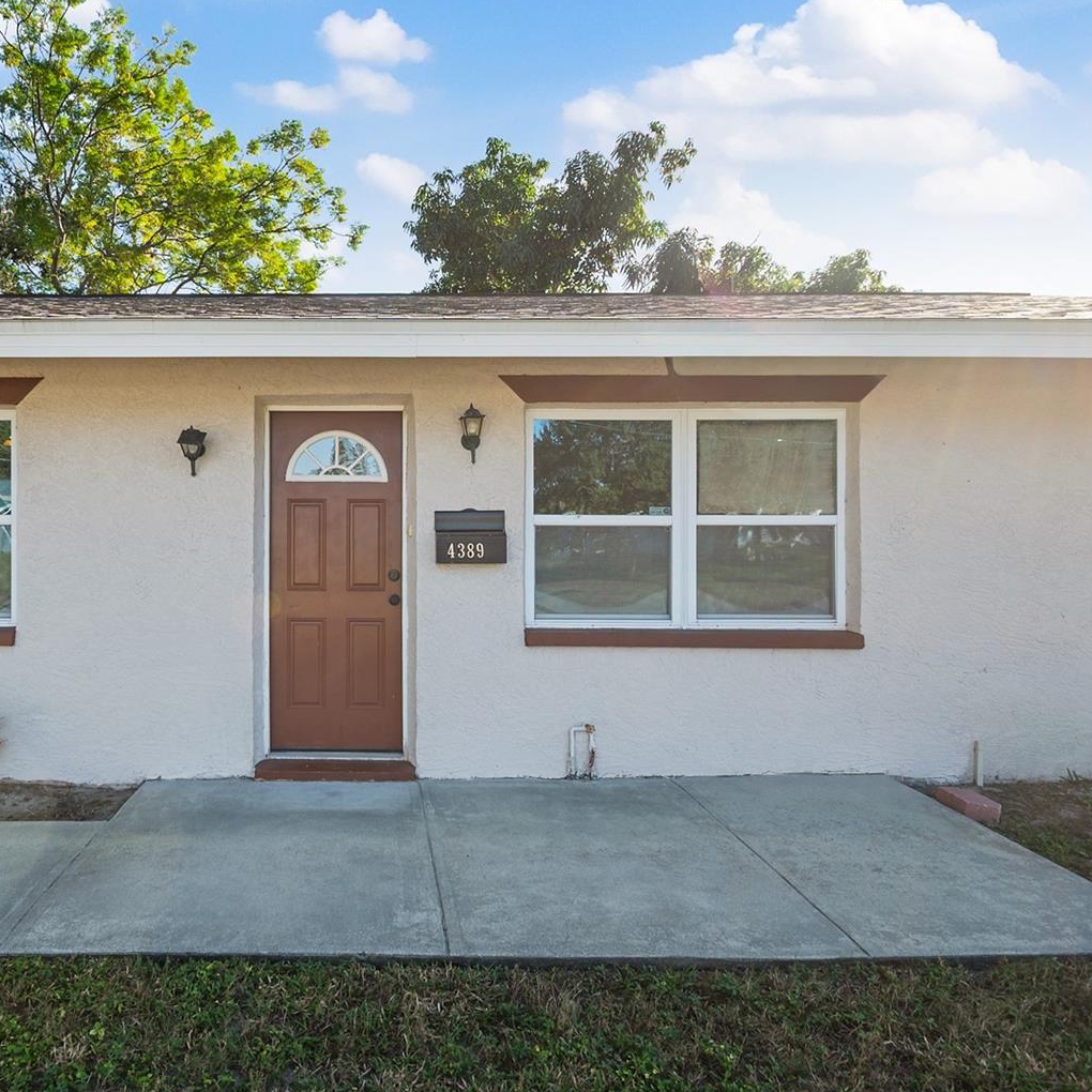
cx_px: 332
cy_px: 542
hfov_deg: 71.7
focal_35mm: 20
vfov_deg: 74.8
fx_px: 714
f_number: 9
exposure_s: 1/30
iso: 100
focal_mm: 10
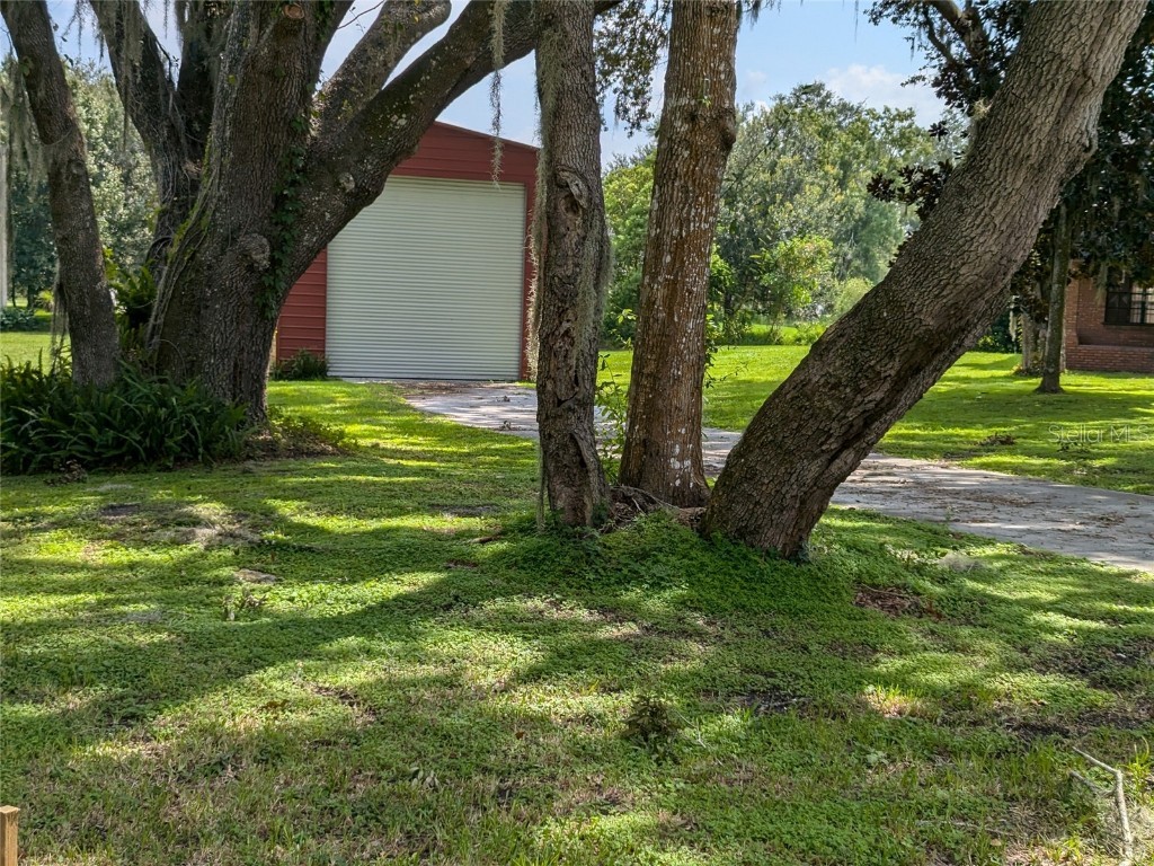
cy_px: 433
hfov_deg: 39.7
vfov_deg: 30.3
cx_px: 577
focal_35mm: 48
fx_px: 1600
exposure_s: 1/2304
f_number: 1.85
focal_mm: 6.81
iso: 48
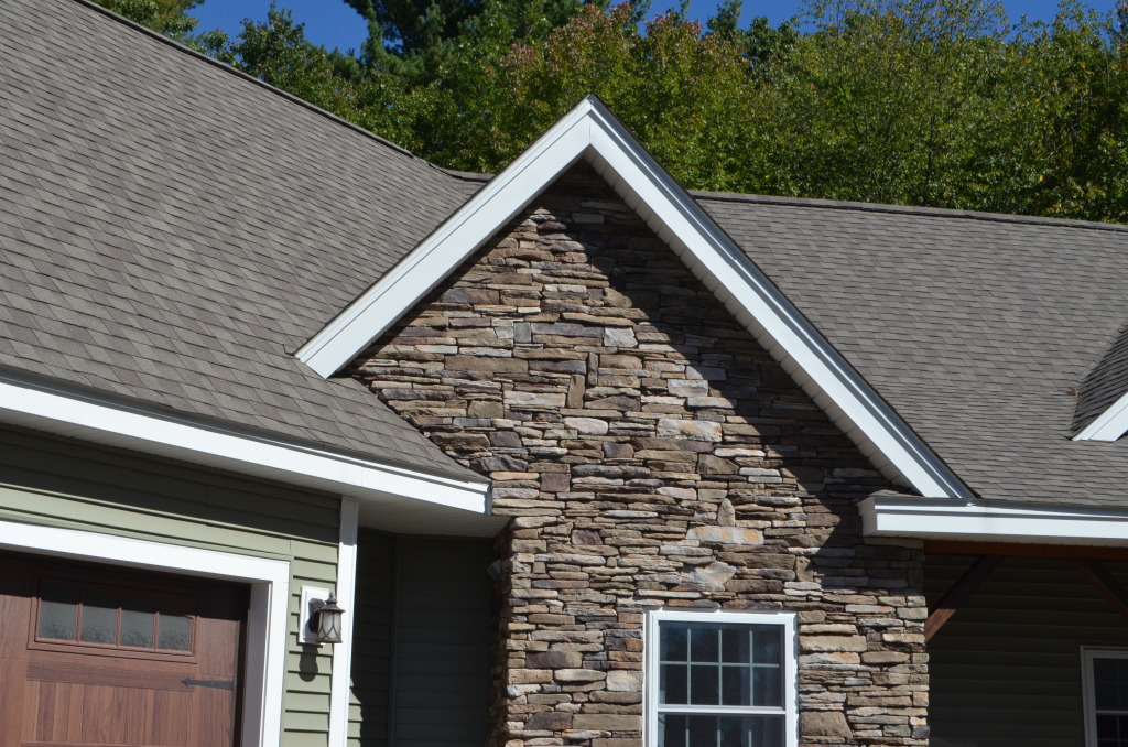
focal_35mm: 52
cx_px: 564
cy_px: 374
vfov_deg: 25.6
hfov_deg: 37.9
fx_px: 1641
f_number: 14
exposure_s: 1/800
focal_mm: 35
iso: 800
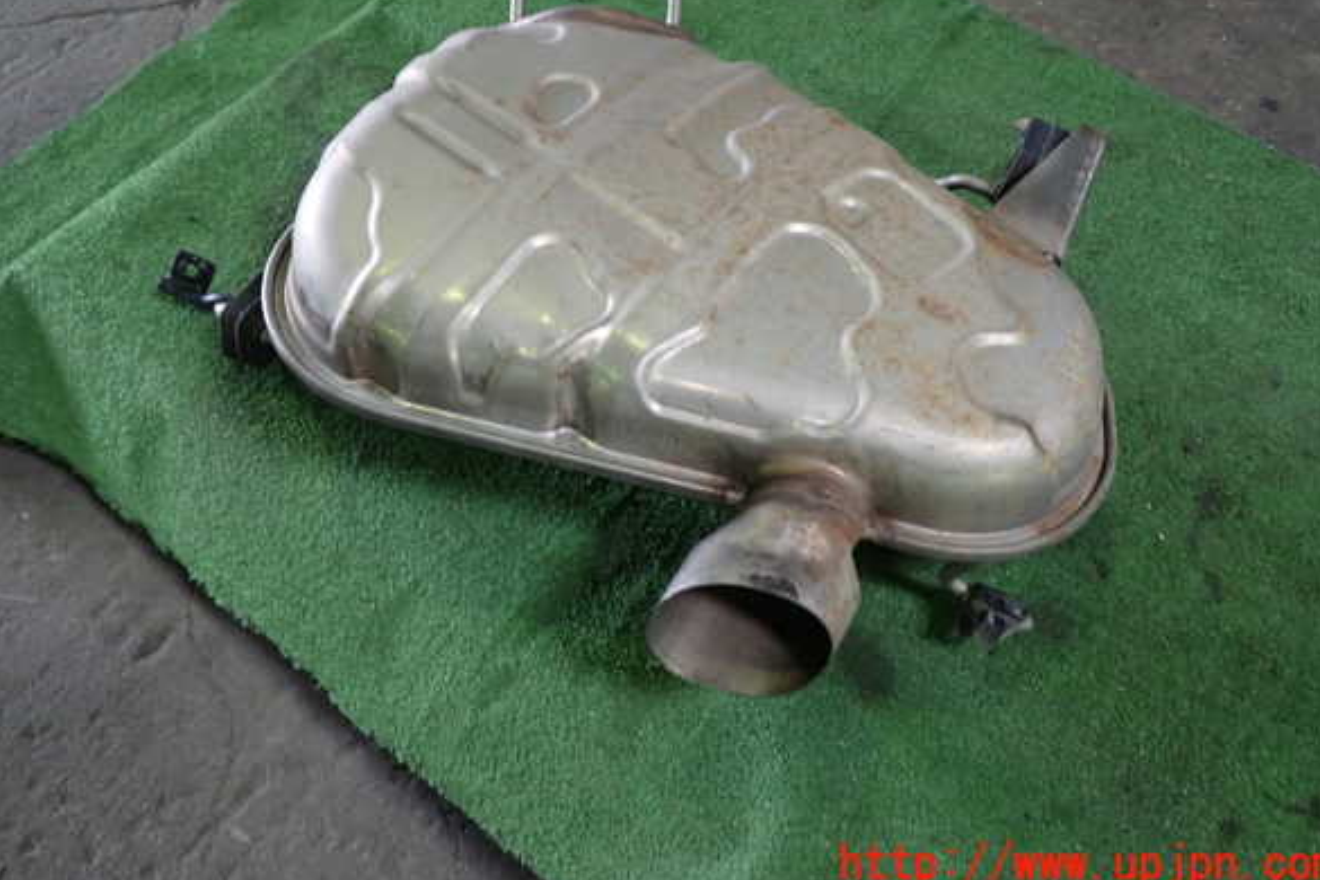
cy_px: 386
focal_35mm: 32
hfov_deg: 58.7
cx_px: 672
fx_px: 1173
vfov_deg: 41.0
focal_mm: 5.4
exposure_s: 1/30
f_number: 2.3
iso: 200
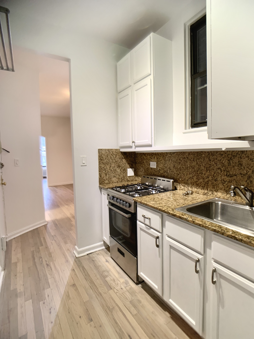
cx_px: 127
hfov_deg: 53.1
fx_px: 254
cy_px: 170
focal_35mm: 26
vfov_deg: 67.3
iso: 100
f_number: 1.8
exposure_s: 1/60
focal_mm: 4.25
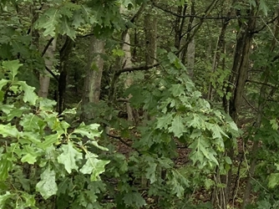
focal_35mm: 89
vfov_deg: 16.1
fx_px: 717
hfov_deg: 19.5
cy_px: -20
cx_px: 408
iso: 40
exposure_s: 1/122
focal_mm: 3
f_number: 1.8
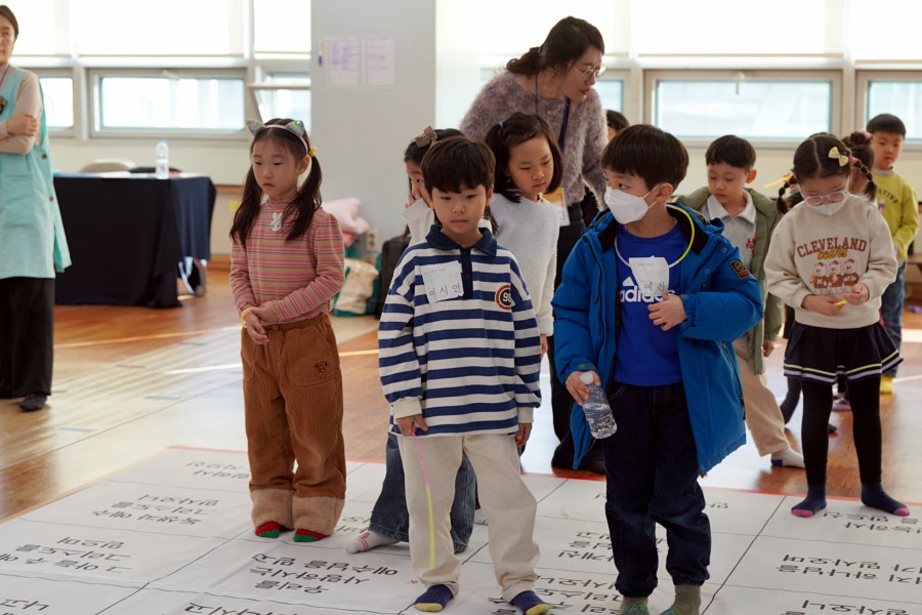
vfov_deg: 19.5
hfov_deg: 28.8
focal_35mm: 70
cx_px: 461
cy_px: 308
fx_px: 1793
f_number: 4
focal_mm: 70
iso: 500
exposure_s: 1/160
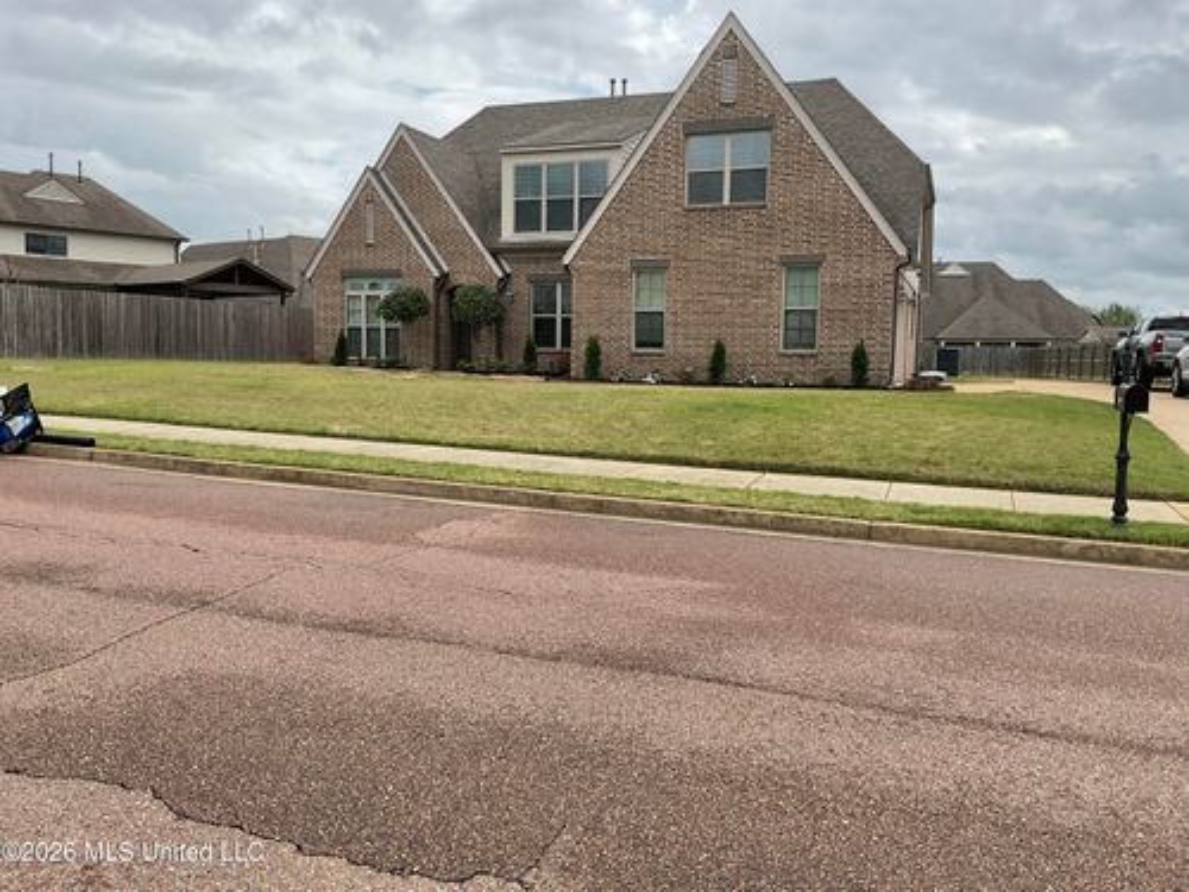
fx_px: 996
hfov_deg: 61.7
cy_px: 446
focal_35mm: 29
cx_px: 594
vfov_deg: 48.2
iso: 16
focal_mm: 3
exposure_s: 1/2538
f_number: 1.8
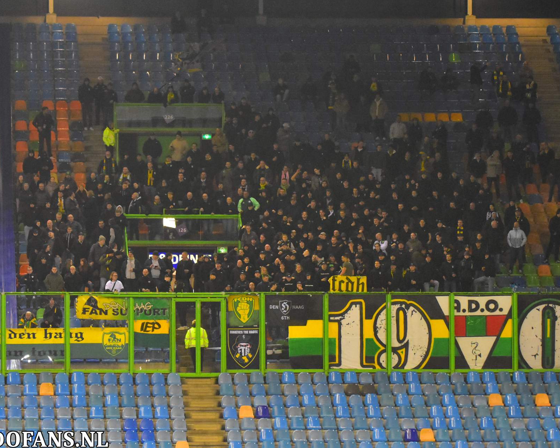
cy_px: 224
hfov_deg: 9.1
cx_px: 284
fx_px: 3507
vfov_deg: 7.3
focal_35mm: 212
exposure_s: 1/1000
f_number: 2.8
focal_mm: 125
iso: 5600
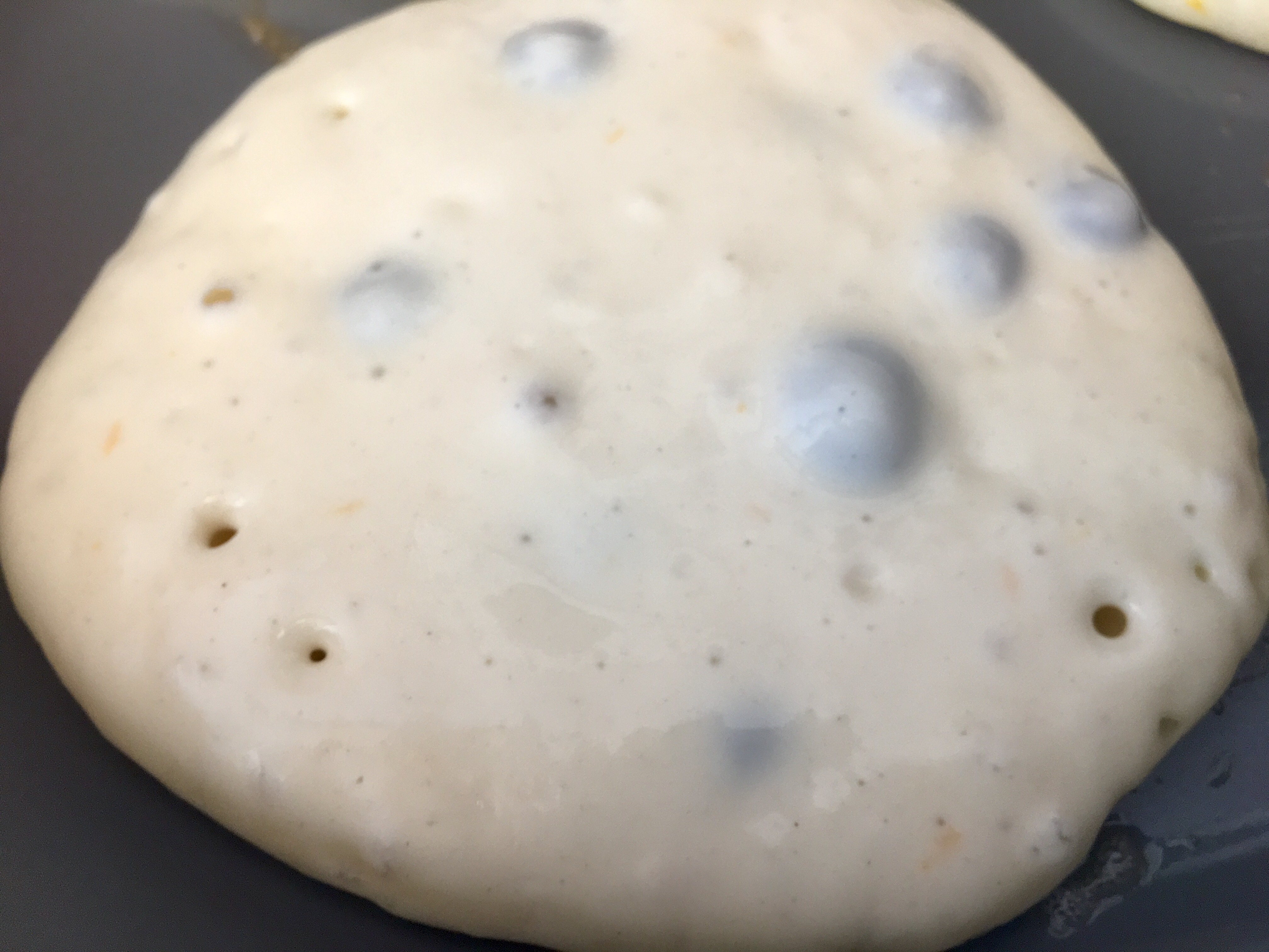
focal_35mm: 29
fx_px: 1063
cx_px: 634
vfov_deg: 48.2
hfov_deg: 61.7
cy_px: 476
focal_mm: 4.15
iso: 80
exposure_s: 1/30
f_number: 2.2
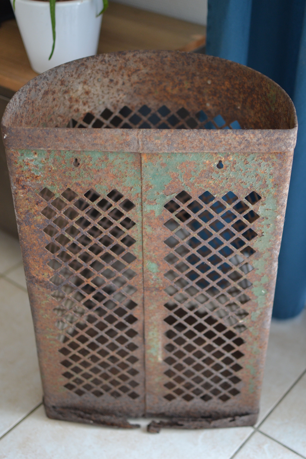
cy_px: 230
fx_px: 669
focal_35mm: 52
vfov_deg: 37.9
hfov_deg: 25.8
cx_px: 153
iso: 450
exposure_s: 1/60
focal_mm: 35
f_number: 1.8
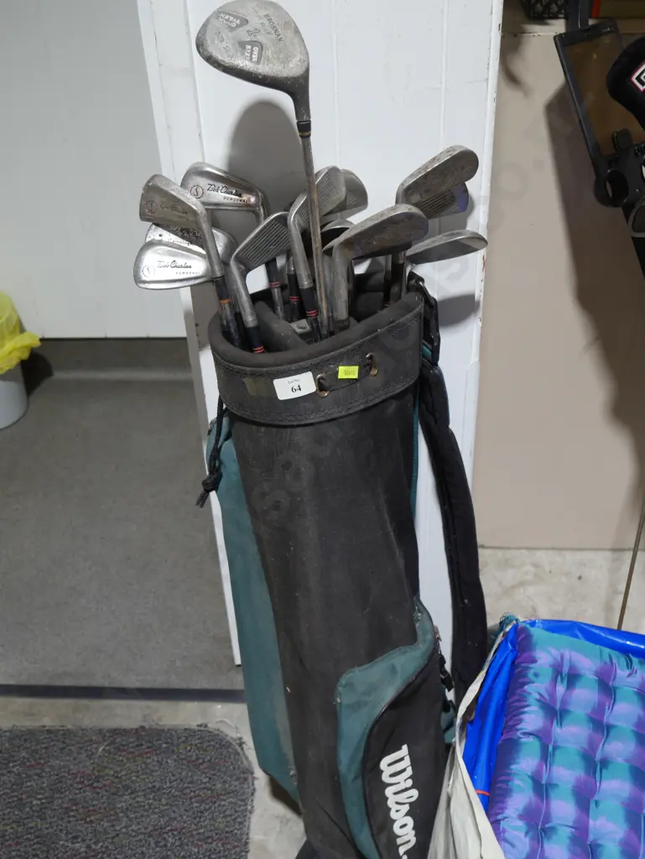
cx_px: 322
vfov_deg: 46.8
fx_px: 993
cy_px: 430
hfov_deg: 36.0
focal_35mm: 40
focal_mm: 20
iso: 400
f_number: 4.4
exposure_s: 1/60
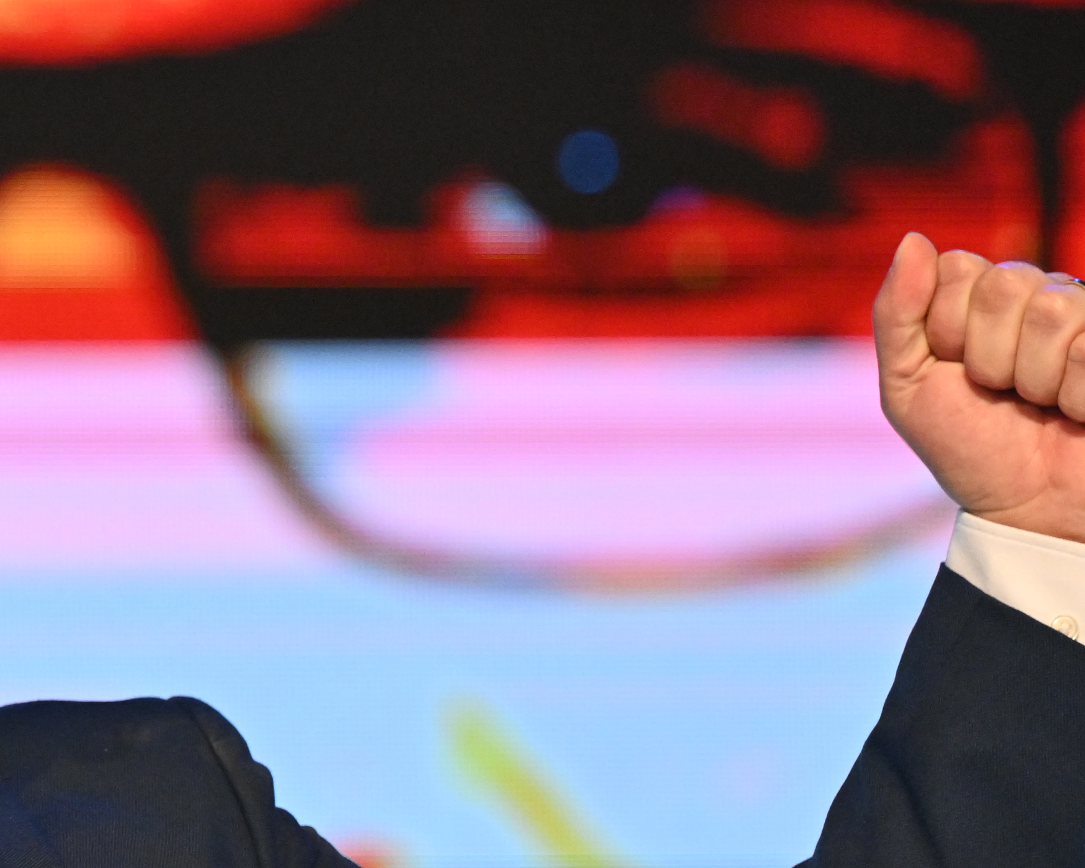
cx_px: -433
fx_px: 18691
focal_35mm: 582
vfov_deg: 2.7
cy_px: 368
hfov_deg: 3.3
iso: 2500
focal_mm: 175
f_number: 3.5
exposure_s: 1/1250
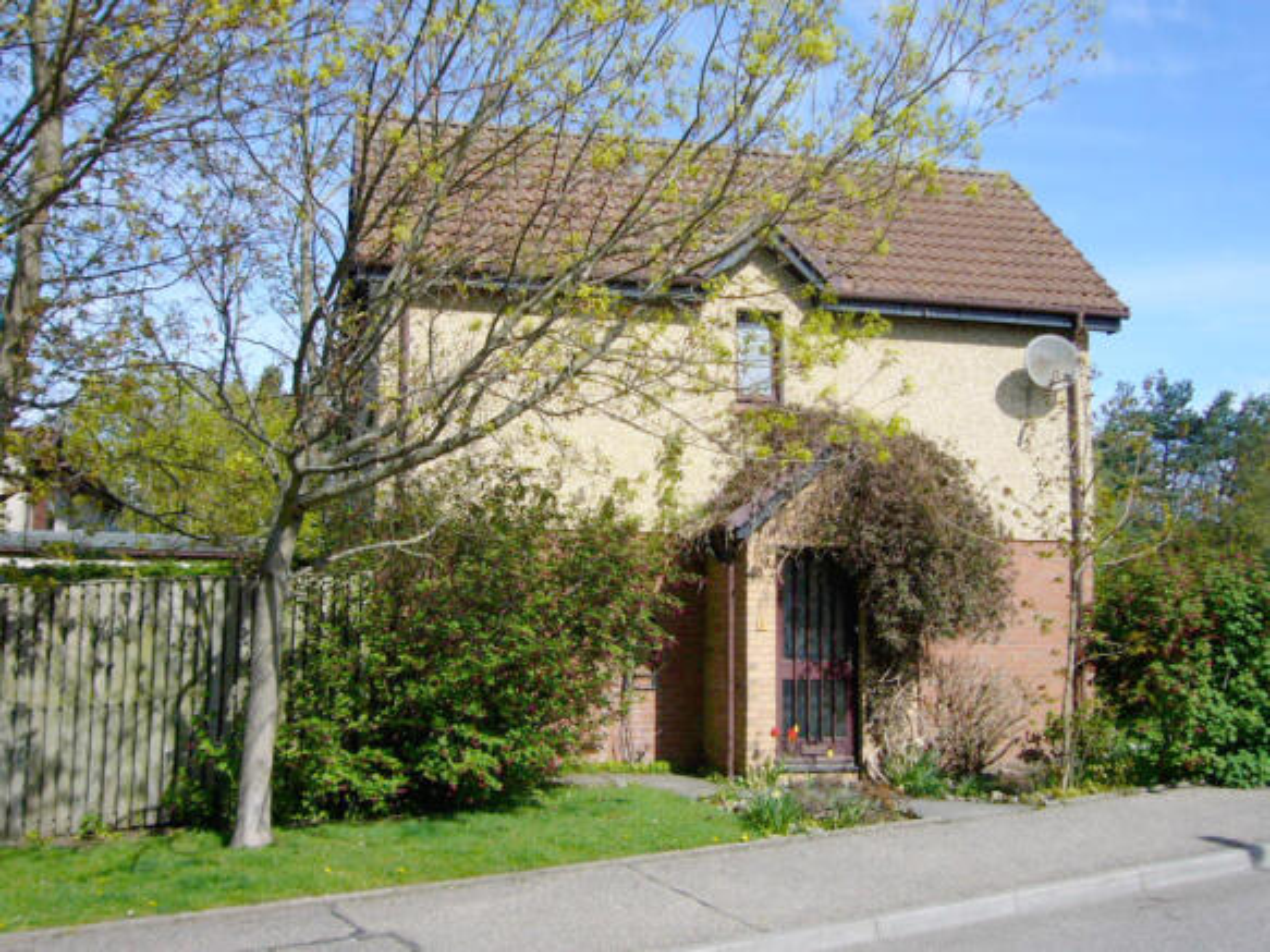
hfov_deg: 51.4
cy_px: 476
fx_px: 1321
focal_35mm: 36
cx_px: 635
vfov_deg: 39.6
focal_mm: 4.6
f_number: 5.6
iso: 80
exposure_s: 1/320
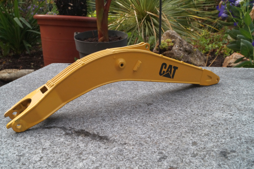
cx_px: 123
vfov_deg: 38.8
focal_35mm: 34
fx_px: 240
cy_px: 83
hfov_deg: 55.8
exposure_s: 1/60
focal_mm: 22
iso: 1000
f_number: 22
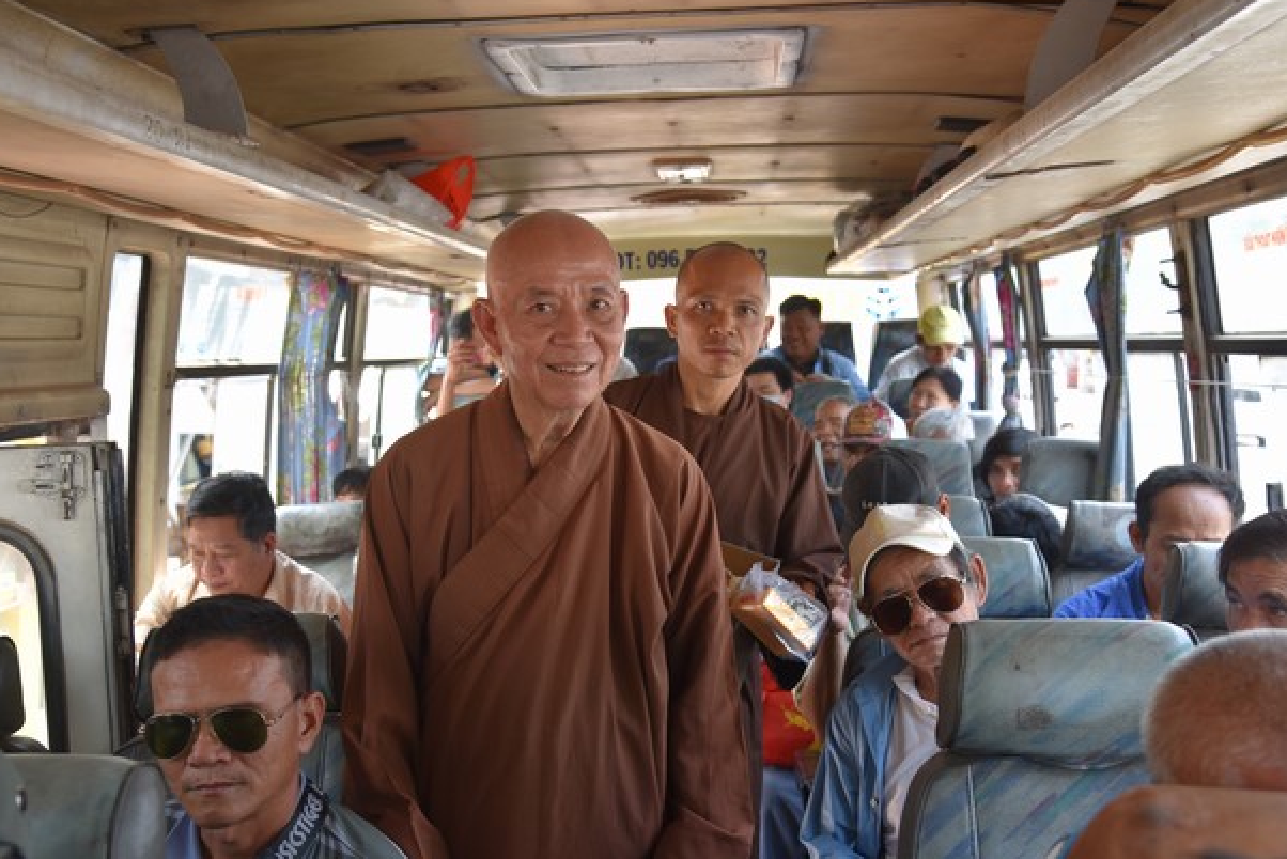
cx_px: 654
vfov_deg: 32.7
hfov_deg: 47.4
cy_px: 436
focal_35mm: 41
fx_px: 1466
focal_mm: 38
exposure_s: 1/80
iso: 400
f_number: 4.5
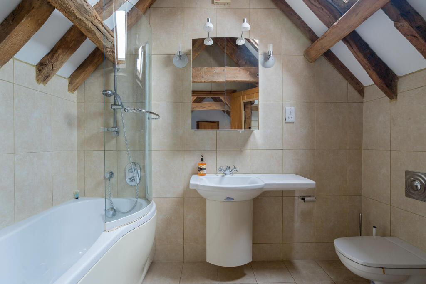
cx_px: 213
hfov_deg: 96.7
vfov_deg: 73.8
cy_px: 142
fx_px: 189
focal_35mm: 16
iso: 640
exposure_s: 1/15
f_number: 8
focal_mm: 16
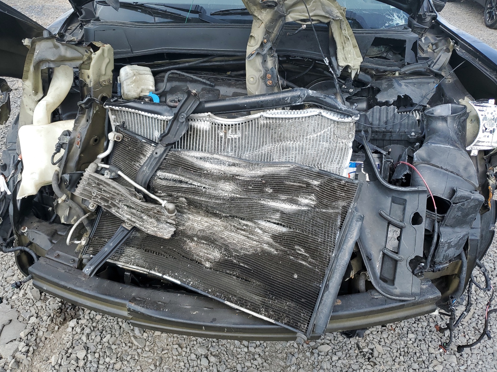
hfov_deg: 65.3
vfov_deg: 51.4
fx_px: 388
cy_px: 181
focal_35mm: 27
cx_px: 241
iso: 50
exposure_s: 1/833
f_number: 1.5
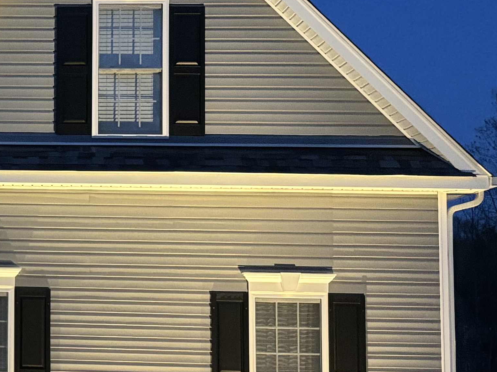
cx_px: -161
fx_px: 1393
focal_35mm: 97
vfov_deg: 15.2
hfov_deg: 18.7
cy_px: 213
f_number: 1.6
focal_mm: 5.96
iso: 1000
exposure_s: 1/20
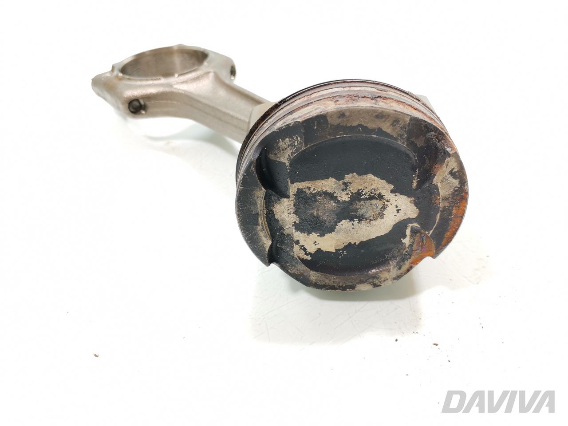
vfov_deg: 53.1
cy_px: 213
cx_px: 284
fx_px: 427
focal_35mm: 26
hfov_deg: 67.3
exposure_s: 1/100
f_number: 1.8
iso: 100
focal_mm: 4.75
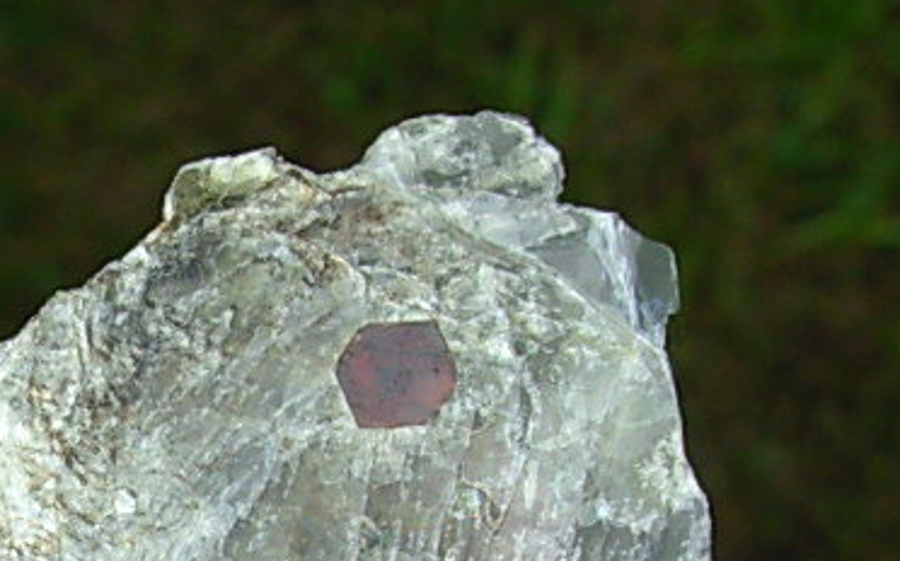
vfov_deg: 11.5
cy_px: 709
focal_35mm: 111
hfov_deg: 18.5
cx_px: 128
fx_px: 2721
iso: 50
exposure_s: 1/497
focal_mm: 6.3
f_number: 4.9
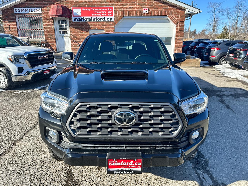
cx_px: 124
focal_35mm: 24
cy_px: 93
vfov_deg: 56.8
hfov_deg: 71.6
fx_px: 172
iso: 80
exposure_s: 1/1562
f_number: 1.78
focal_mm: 6.86
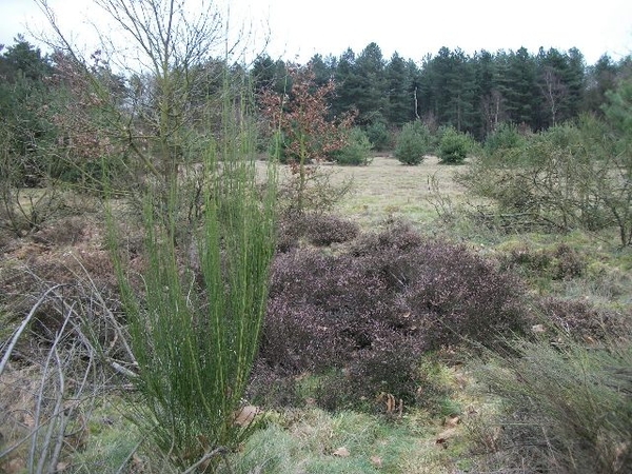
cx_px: 316
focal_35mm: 32
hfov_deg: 56.8
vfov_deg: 44.2
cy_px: 237
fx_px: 584
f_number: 2.9
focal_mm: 5.7
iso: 80
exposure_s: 1/60
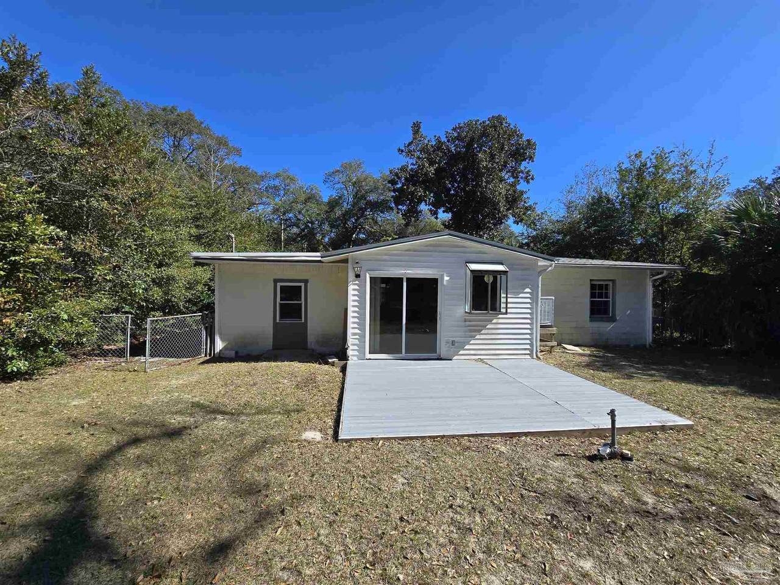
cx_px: 390
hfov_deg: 106.2
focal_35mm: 13
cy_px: 292
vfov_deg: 89.9
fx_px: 293
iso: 50
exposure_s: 1/1746
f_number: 2.2
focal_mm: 2.2
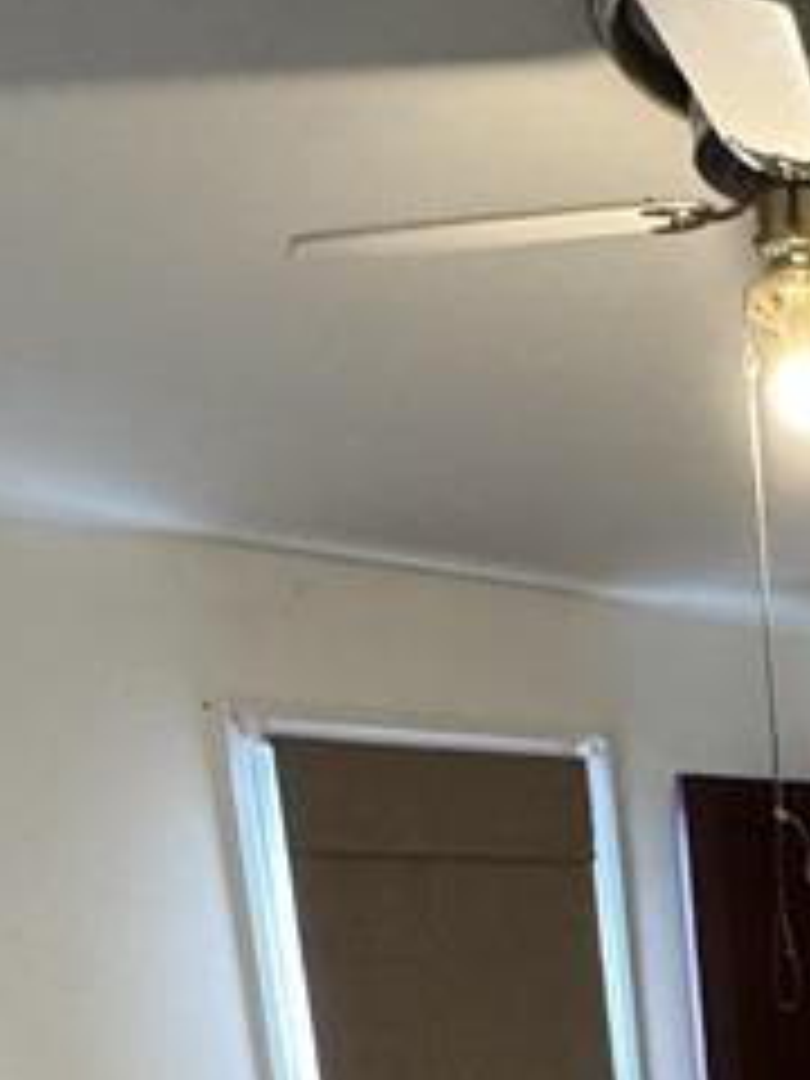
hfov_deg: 23.9
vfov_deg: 27.3
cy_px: 1490
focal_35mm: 56
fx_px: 1747
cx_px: 958
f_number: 2.2
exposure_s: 1/60
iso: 640
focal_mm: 2.22
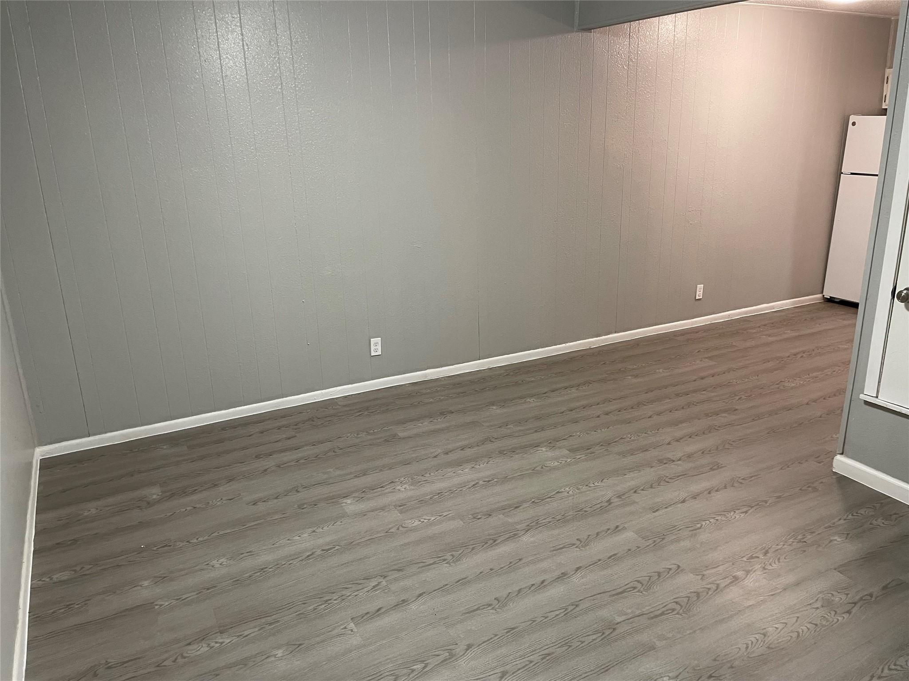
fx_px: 683
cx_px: 454
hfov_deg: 67.3
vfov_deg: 53.1
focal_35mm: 26
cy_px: 340
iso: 160
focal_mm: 4.2
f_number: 1.6
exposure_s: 1/60
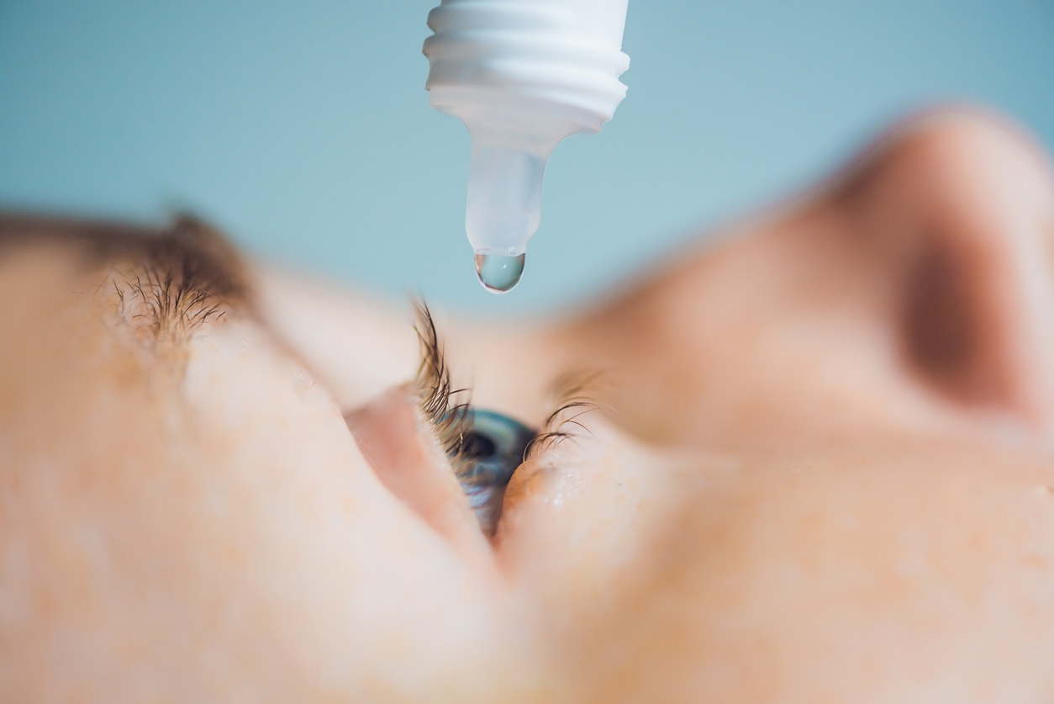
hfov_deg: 19.4
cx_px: 527
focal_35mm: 105
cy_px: 352
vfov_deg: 13.1
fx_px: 3075
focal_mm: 105
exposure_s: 1/250
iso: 400
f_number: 4.5
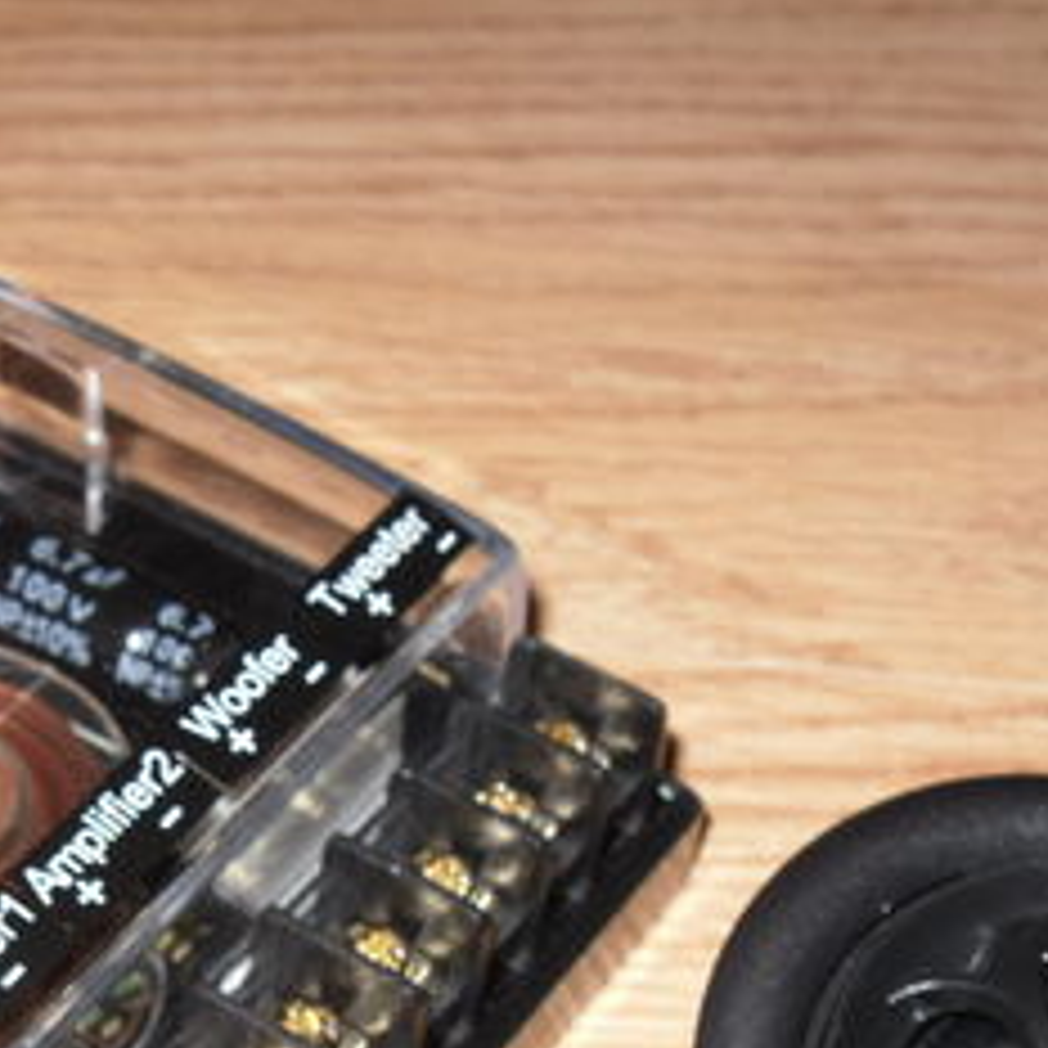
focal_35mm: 85
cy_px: 1021
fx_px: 2911
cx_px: 211
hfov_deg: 20.2
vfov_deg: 19.9
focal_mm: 6.3
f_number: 3.5
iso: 80
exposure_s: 1/45
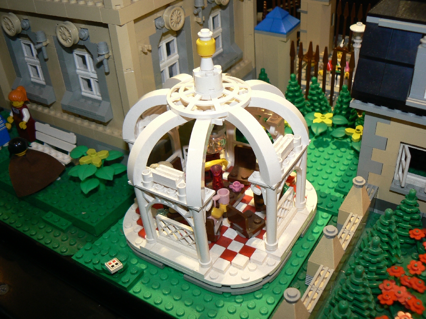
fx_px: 443
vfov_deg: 39.7
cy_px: 160
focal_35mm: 36
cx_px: 213
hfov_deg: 51.4
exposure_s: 1/30
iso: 100
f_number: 2.8
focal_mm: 6
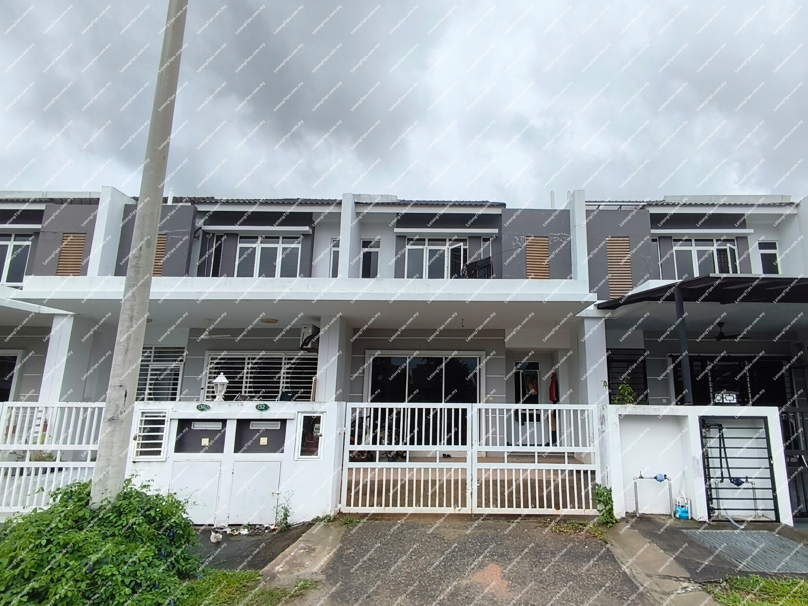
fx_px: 350
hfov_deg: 98.2
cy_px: 303
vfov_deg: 81.8
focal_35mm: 15
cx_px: 404
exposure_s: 1/740
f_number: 2.2
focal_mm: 1.65
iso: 50
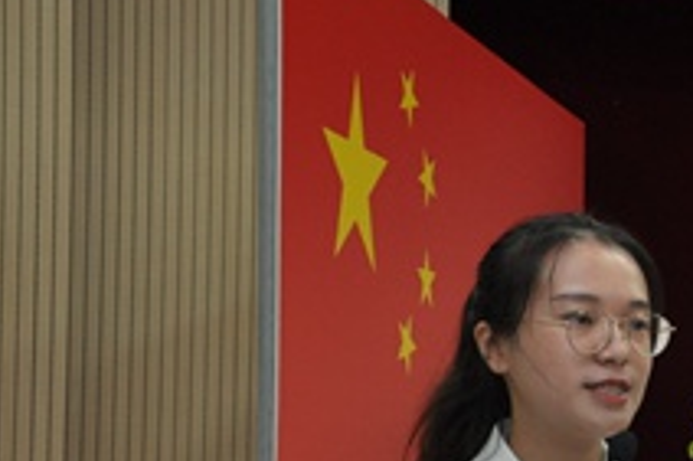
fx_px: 2622
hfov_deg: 14.5
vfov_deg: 10.0
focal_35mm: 136
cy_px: 410
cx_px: 876
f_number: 4.5
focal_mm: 35
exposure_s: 1/60
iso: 800
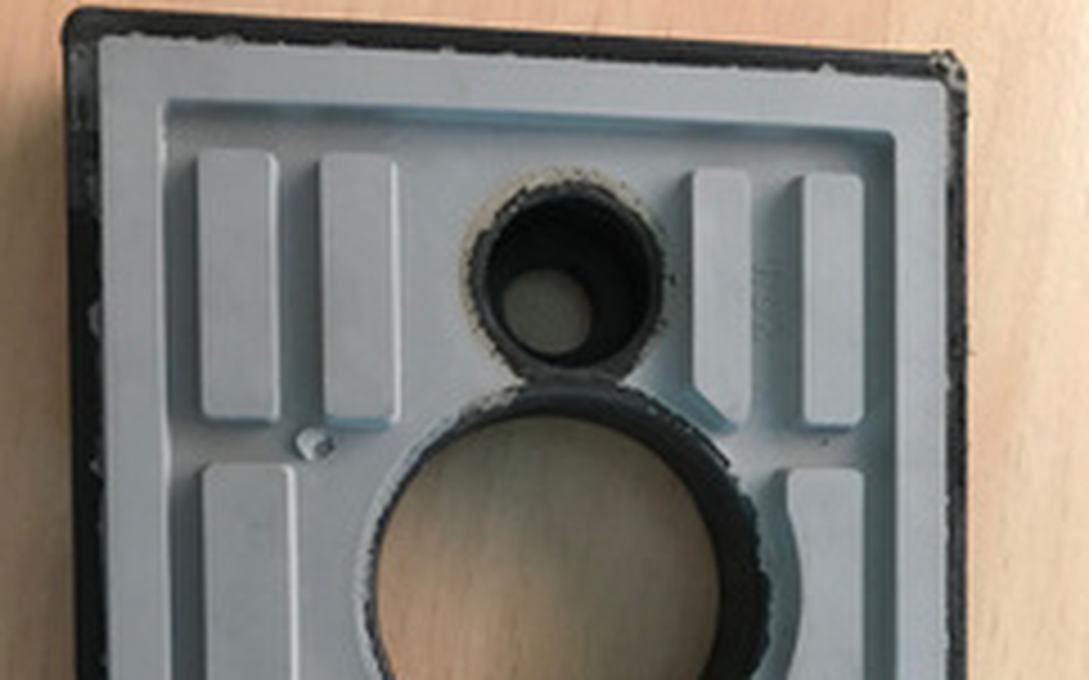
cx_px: 569
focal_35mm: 43
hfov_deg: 46.2
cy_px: 662
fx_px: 1276
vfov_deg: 28.2
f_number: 1.8
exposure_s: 1/8
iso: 80
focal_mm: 3.99
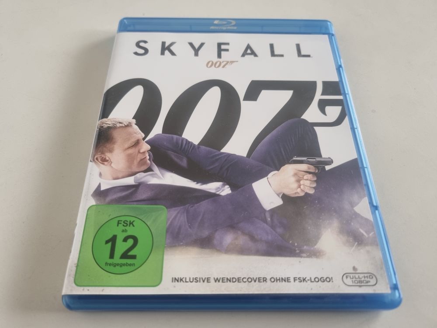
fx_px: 328
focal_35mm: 26
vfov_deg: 53.1
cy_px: 164
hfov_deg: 67.3
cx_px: 218
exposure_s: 1/50
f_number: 1.8
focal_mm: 5.4
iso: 160
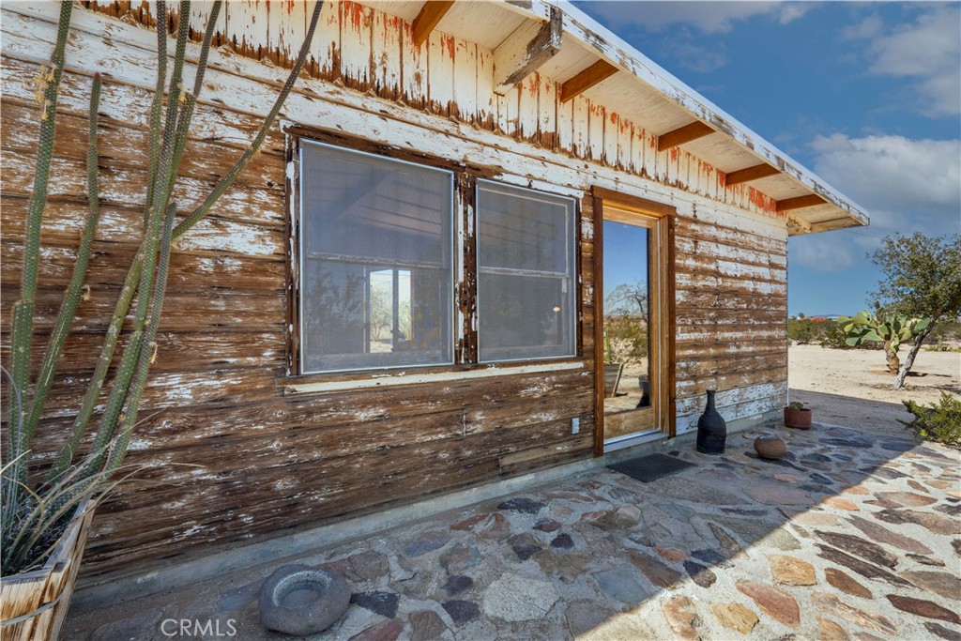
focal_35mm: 16
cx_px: 480
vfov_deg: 73.8
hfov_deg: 96.7
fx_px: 427
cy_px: 320
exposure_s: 1/200
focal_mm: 16
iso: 400
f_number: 11
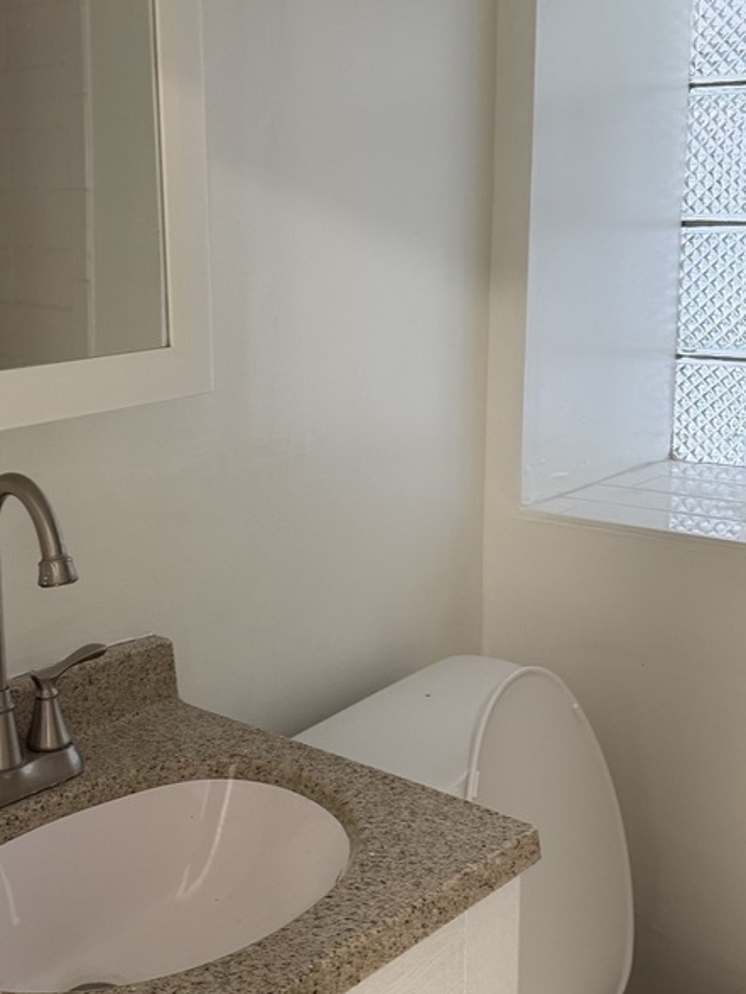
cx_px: 213
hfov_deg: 32.4
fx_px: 1264
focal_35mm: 44
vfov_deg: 42.9
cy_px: 489
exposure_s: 1/60
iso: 250
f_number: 1.78
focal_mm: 6.76
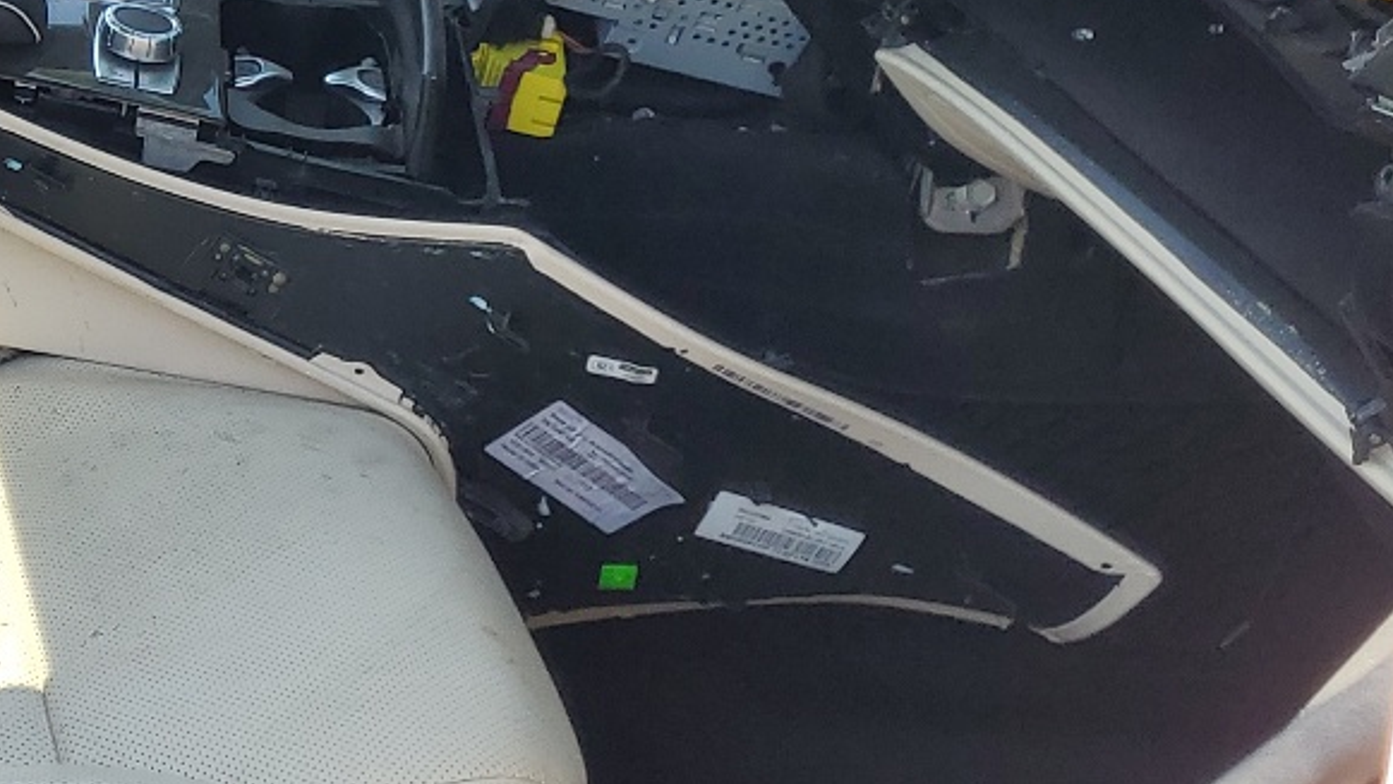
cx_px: -276
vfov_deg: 15.2
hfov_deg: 24.6
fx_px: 2881
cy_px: -17
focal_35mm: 78
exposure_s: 1/1000
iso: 50
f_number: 1.5
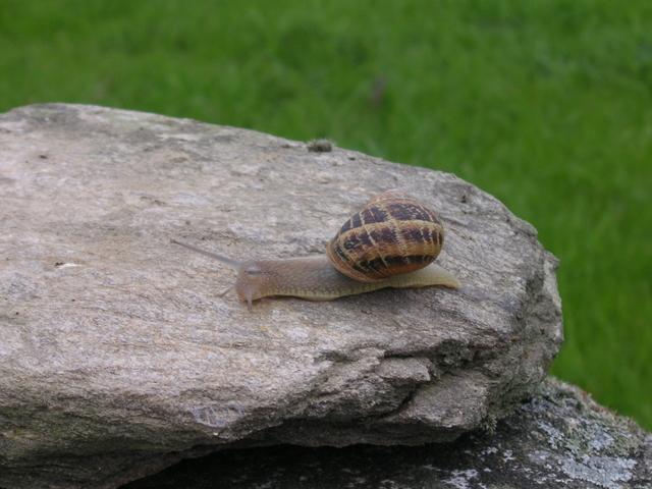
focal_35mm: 105
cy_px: 244
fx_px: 1978
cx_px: 326
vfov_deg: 14.1
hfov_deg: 18.7
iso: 50
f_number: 5
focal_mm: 17.1
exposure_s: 1/125
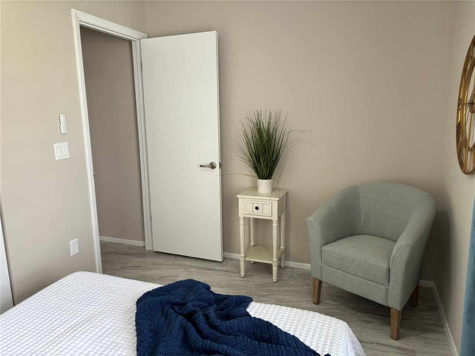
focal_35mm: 26
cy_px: 178
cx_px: 238
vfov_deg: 53.1
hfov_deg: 67.3
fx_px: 357
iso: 80
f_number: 1.6
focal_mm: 5.96
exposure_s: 1/120
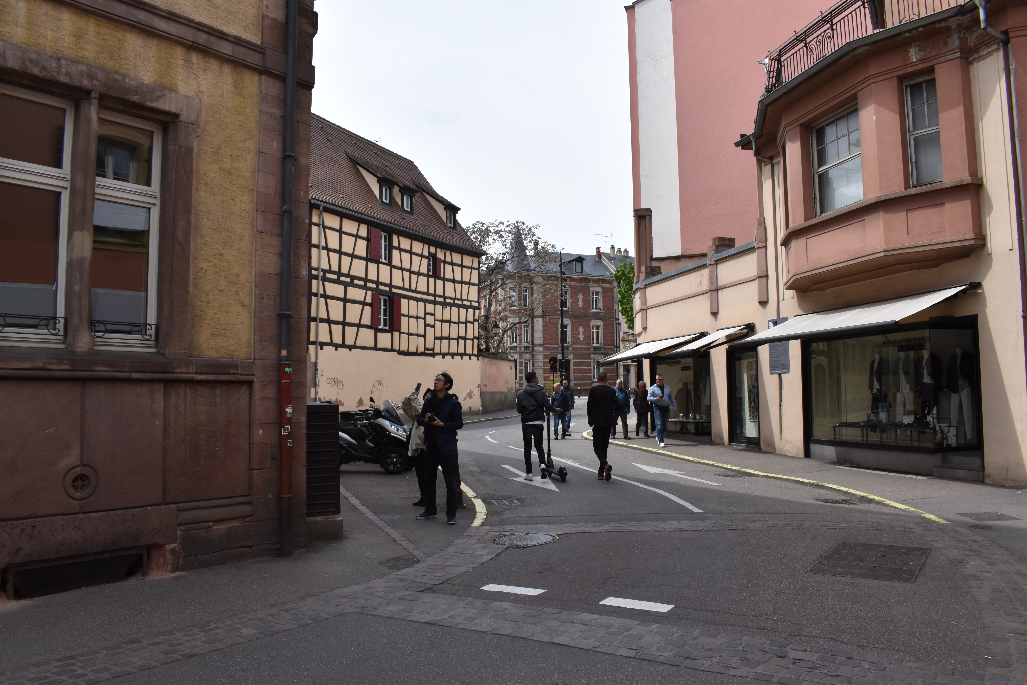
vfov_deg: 47.9
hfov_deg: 67.4
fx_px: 770
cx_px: 514
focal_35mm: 27
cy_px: 342
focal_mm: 18
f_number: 10
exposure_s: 1/400
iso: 200
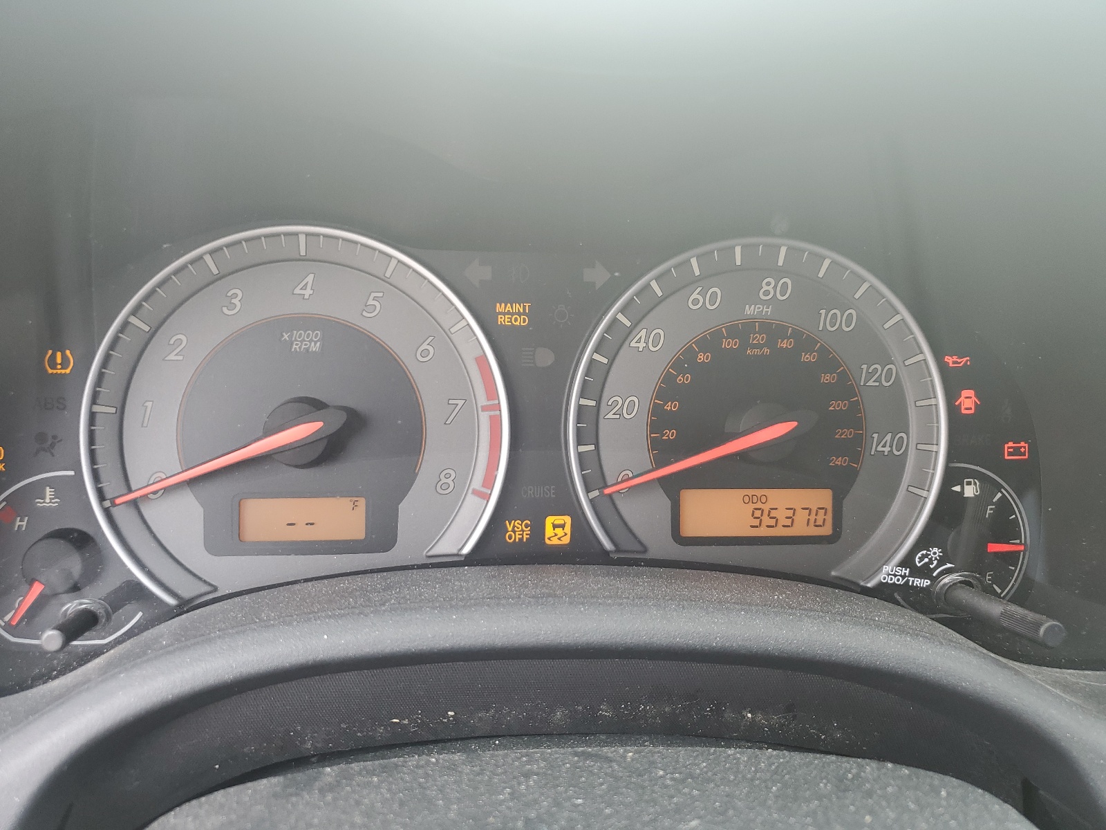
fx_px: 831
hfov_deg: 67.3
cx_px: 553
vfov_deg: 53.1
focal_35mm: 26
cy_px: 415
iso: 54
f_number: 1.5
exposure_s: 1/120
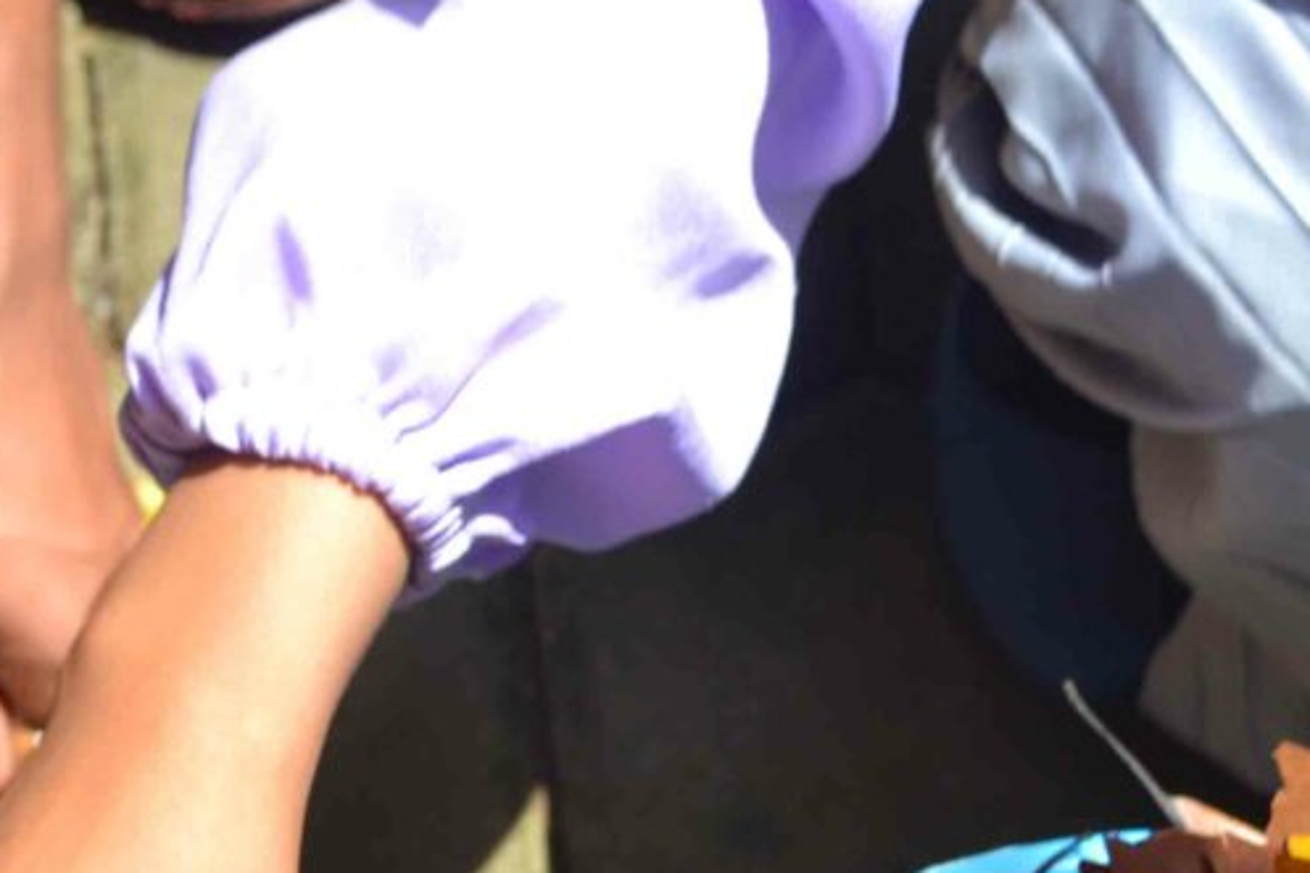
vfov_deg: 11.2
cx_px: 150
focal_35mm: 116
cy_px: 1397
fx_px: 4219
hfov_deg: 17.4
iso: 100
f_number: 8
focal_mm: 24
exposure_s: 1/250
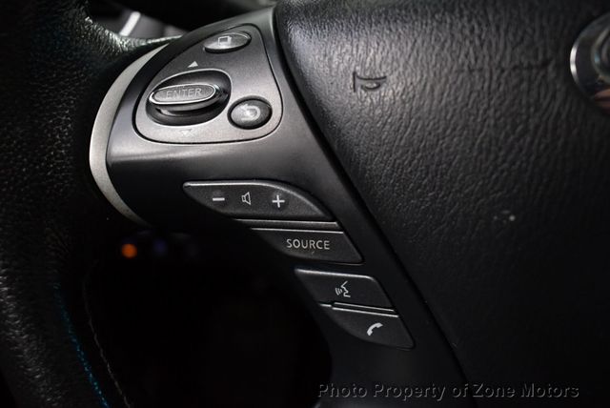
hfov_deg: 53.1
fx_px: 611
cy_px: 204
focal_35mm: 36
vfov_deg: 36.9
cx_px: 305
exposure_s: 1/125
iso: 2200
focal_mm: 18
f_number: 3.5
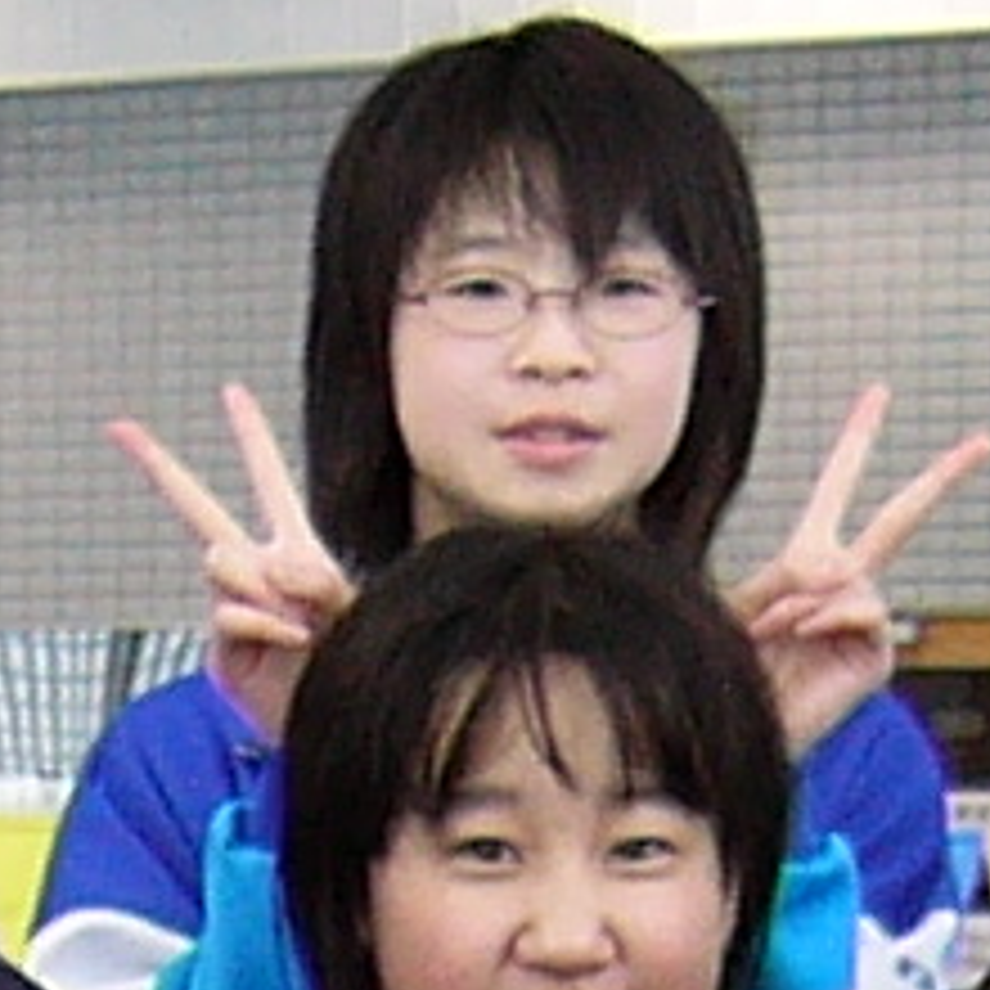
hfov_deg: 6.1
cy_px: 2322
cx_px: -90
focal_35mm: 288
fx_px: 9319
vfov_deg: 5.9
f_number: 2.8
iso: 100
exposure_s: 1/40
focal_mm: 5.8
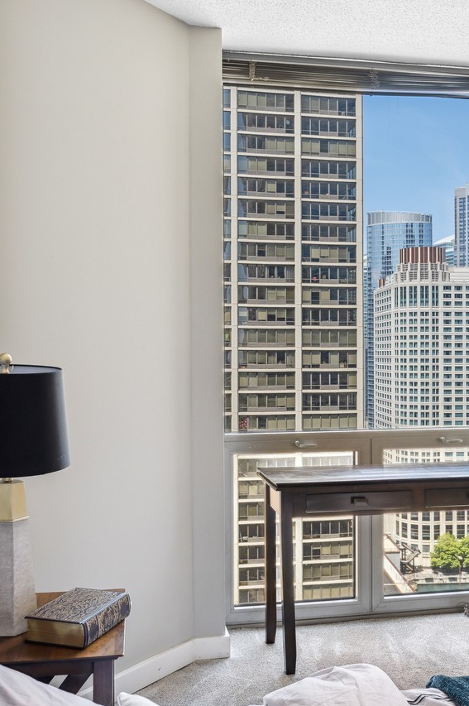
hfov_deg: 34.9
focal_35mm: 38
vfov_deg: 50.7
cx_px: 272
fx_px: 744
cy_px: 339
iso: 200
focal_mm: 20
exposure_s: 1/20
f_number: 9.5
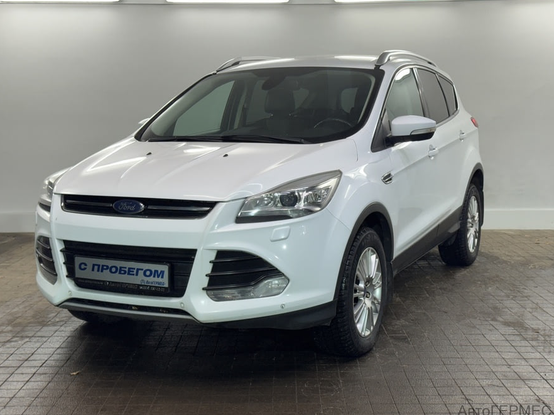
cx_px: 275
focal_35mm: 49
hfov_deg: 38.9
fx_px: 784
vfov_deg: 29.7
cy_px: 211
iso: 50
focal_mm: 6.76
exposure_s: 1/134
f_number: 1.78
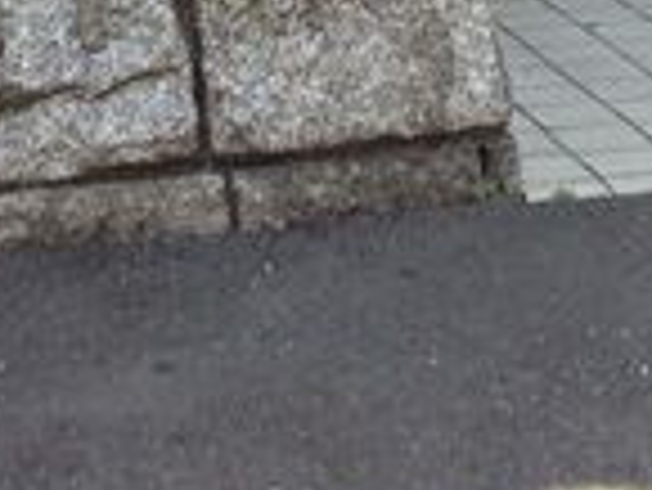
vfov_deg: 9.6
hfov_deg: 13.6
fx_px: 2733
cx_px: 490
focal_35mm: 145
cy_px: -463
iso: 50
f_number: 2.4
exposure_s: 1/272
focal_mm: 4.28
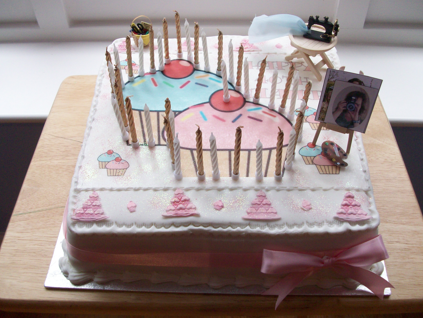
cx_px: 214
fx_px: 428
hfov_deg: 52.6
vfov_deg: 40.7
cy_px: 160
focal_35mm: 35
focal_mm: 5.7
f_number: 2.8
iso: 129
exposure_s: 1/128
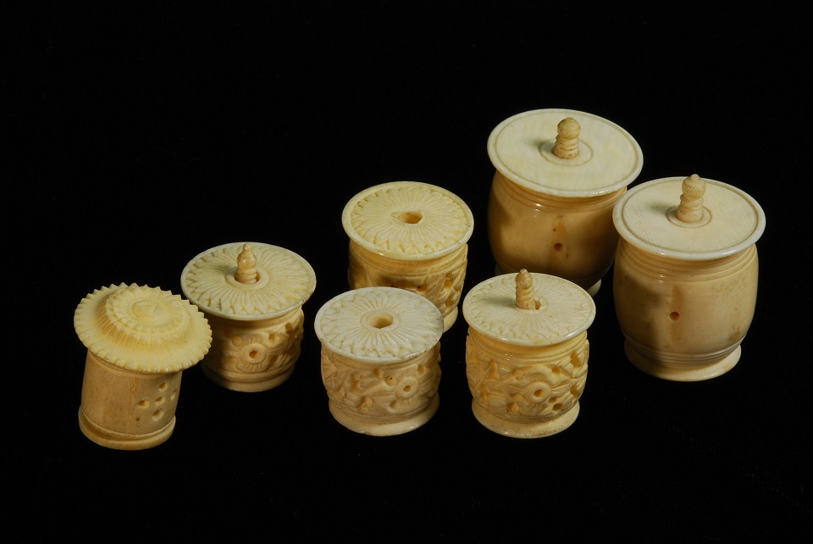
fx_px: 3560
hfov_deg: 13.0
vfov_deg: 8.7
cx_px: 406
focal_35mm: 158
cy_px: 272
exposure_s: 1
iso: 100
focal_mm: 105
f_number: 22
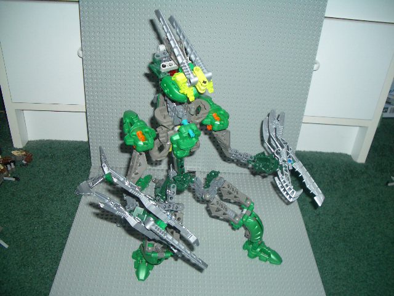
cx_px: 197
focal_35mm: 35
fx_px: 398
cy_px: 148
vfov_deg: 40.7
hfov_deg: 52.6
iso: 100
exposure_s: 1/60
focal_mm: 5.8
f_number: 2.6
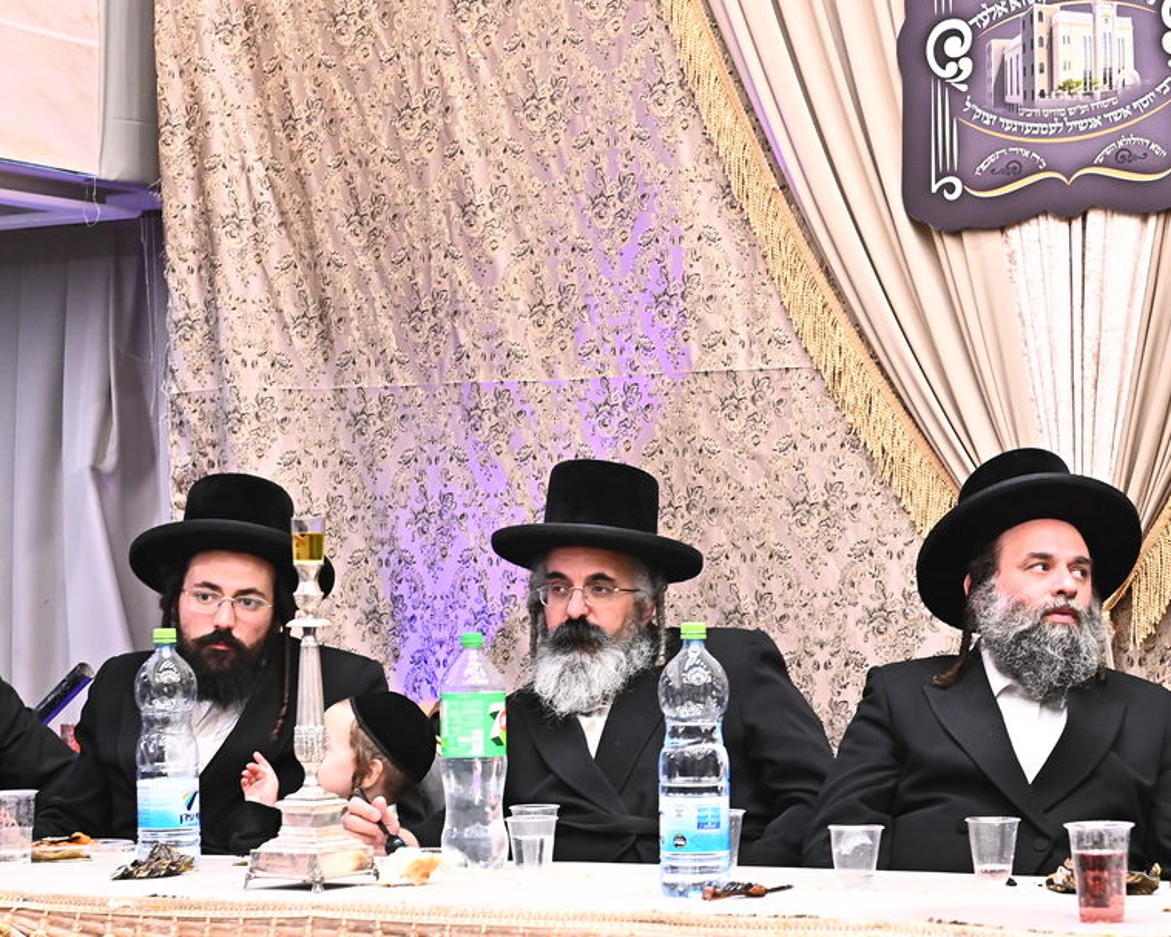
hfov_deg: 21.2
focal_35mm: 90
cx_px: 731
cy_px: 588
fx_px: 3119
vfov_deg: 17.1
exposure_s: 1/160
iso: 3200
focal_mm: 52
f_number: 5.6
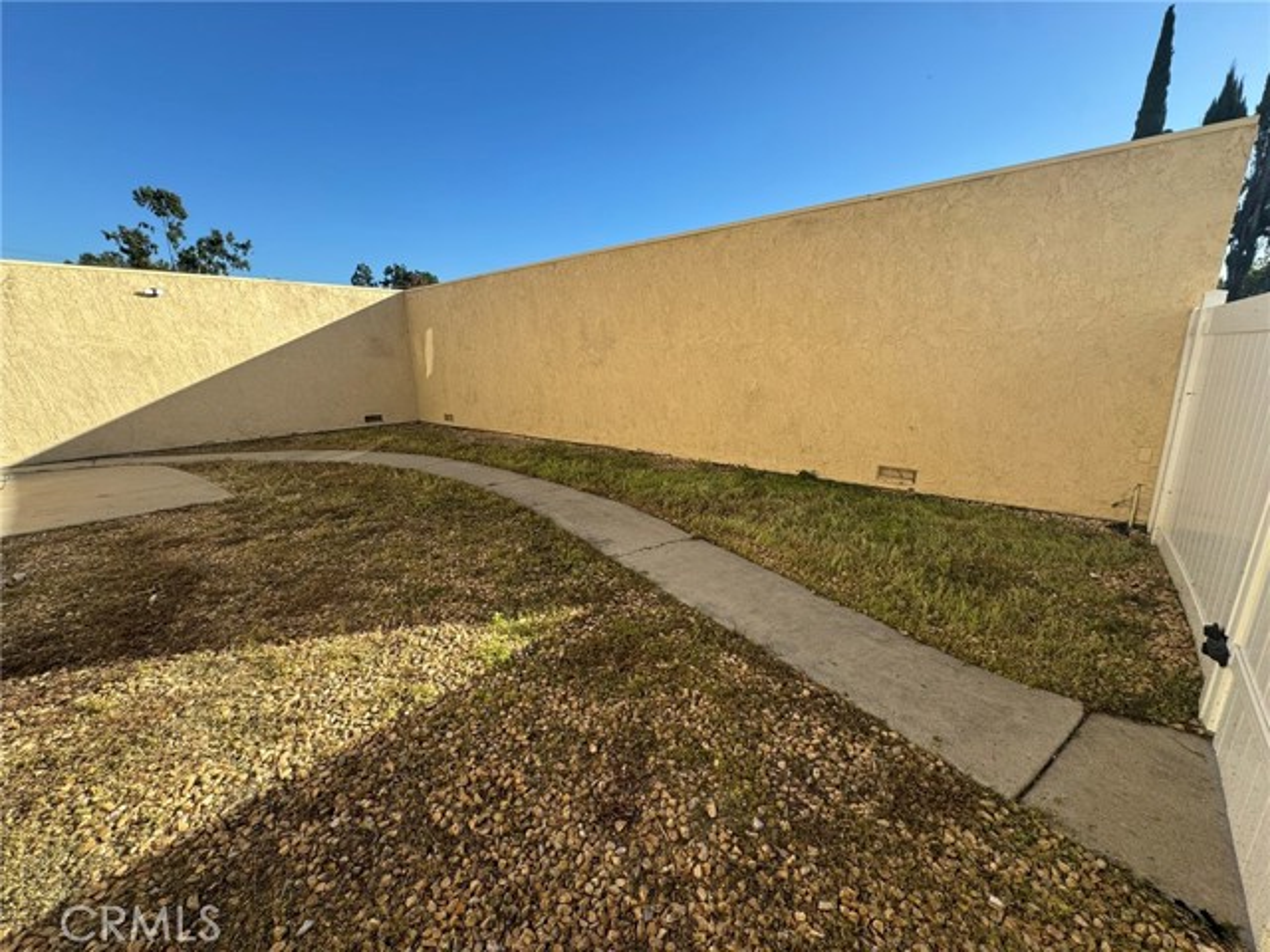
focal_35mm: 14
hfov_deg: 102.1
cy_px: 476
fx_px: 514
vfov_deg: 85.7
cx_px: 635
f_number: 2.2
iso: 50
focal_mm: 2.22
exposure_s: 1/868
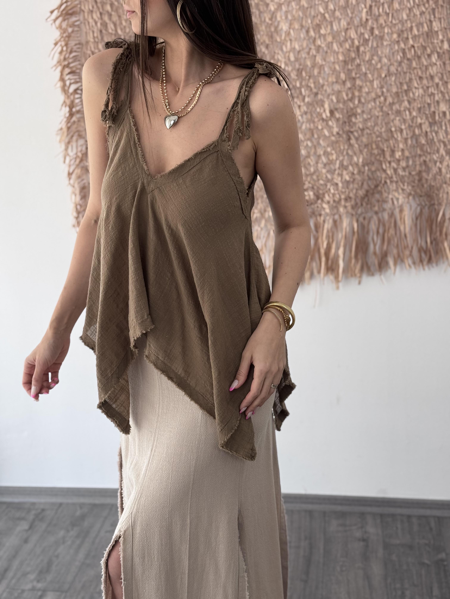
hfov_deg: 30.3
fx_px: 832
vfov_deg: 39.7
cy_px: 300
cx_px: 225
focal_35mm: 48
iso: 64
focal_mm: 6.76
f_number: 1.78
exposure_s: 1/199
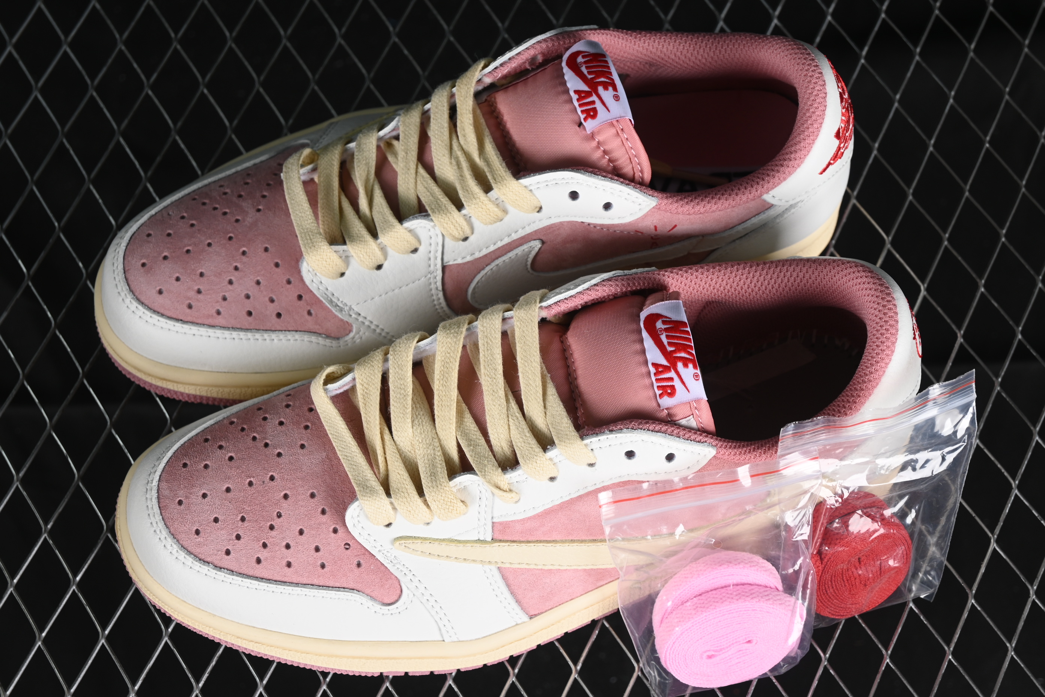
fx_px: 2177
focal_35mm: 75
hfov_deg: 27.0
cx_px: 522
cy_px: 348
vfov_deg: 18.2
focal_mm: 50
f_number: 7.1
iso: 160
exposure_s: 1/80
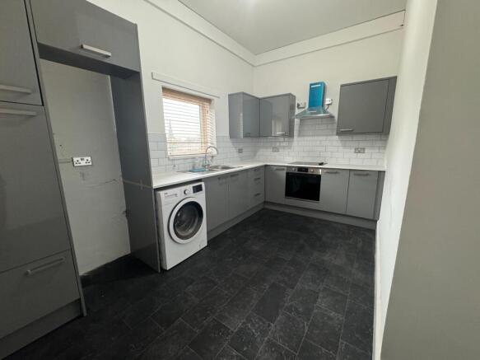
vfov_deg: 85.7
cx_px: 240
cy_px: 180
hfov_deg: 102.1
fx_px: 194
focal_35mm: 14
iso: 250
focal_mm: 2.22
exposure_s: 1/50
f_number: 2.2
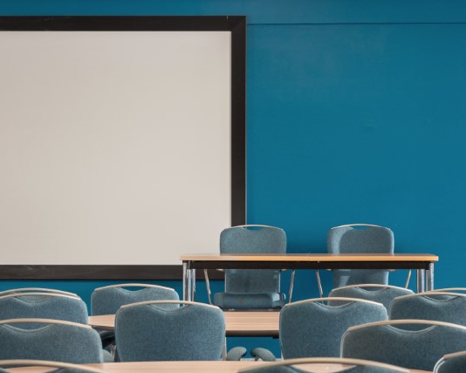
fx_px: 1834
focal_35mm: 133
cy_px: 232
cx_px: 288
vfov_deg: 11.6
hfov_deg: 14.5
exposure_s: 1/200
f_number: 8
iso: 500
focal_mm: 70
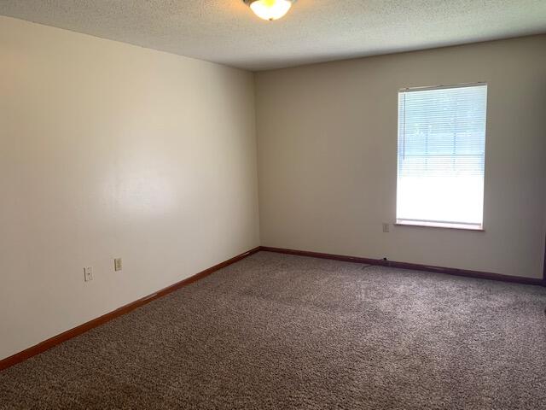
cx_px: 273
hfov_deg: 67.3
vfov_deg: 53.1
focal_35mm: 26
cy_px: 205
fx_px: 410
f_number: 1.8
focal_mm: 4.25
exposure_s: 1/60
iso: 160
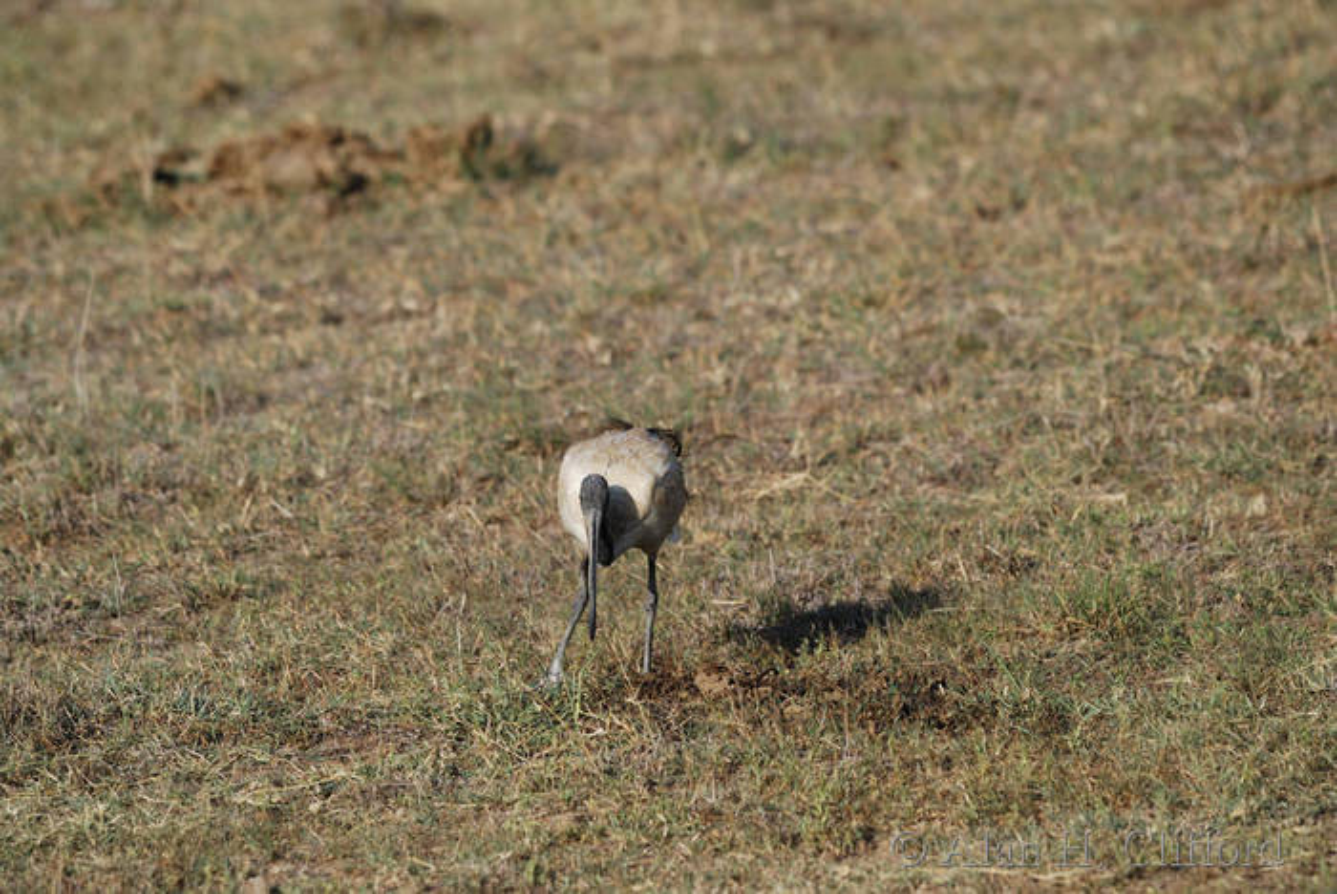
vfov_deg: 2.8
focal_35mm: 495
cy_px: 447
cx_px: 668
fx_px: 18398
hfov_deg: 4.2
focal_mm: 330
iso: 100
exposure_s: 1/400
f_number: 5.6
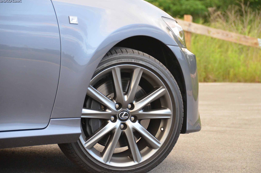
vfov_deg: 9.4
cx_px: 131
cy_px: 86
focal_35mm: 146
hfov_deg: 14.1
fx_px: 1053
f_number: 5.3
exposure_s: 1/80
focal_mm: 95
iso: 1600
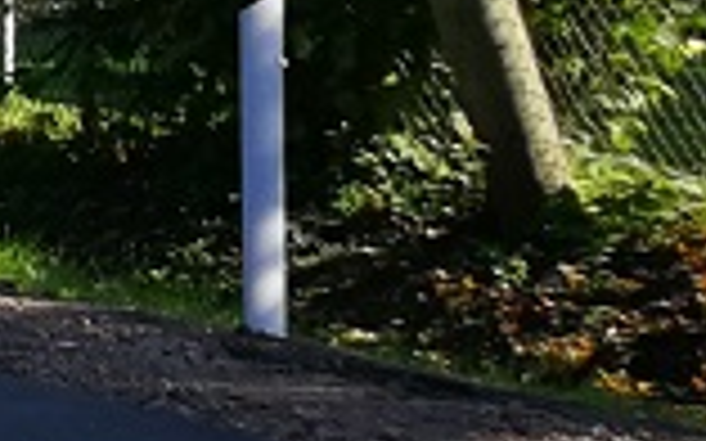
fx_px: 4058
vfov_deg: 6.2
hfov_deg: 7.9
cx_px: -1691
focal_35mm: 211
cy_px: -58
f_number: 2.2
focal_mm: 3.95
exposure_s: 1/403
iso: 50
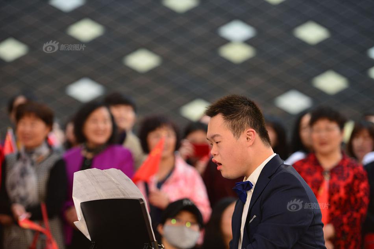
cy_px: 124
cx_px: 187
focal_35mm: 135
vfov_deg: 10.2
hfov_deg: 15.2
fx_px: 1402
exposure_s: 1/100
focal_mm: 135
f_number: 2.8
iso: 100
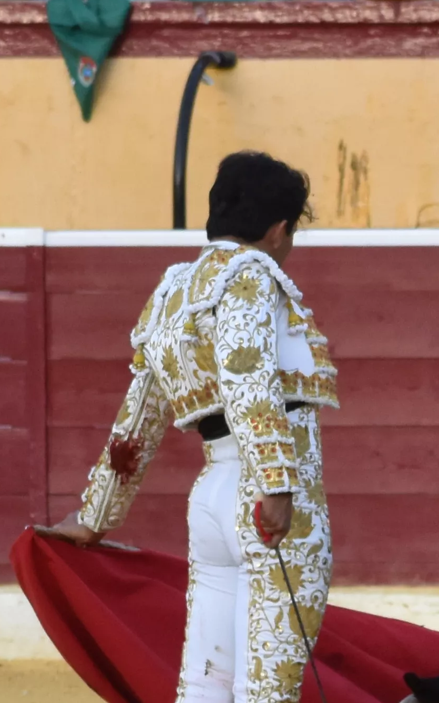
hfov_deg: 1.6
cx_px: 468
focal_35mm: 796
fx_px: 15246
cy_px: 668
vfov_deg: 2.6
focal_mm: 116
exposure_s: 1/640
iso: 800
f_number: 6.3
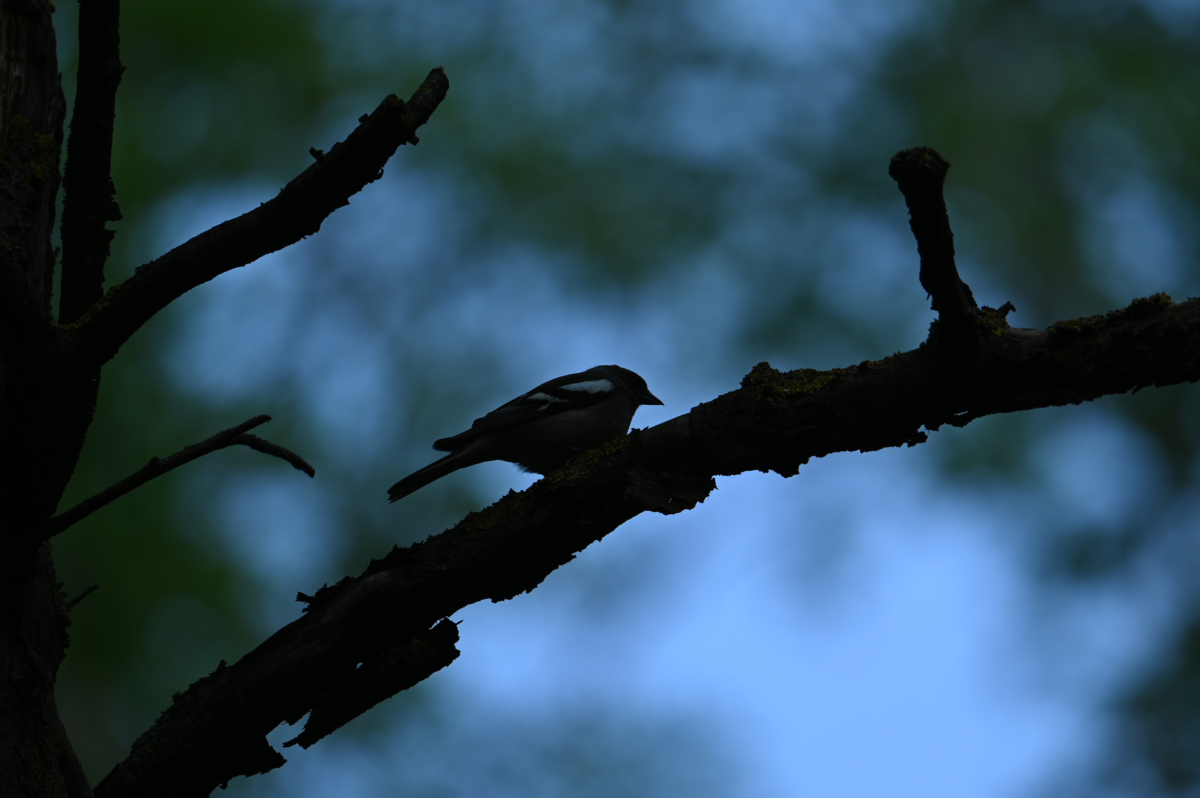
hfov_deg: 2.7
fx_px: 25715
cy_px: 451
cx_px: 744
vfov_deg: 1.8
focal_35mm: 772
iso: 100
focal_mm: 500
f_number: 6.7
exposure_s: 1/200
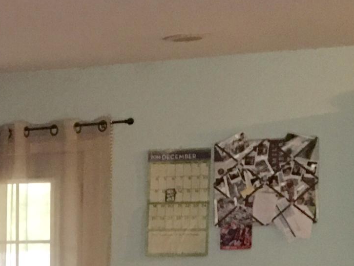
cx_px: -251
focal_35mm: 120
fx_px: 1227
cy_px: 350
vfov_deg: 12.0
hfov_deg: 14.7
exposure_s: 1/4
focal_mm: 4.15
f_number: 2.2
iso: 64
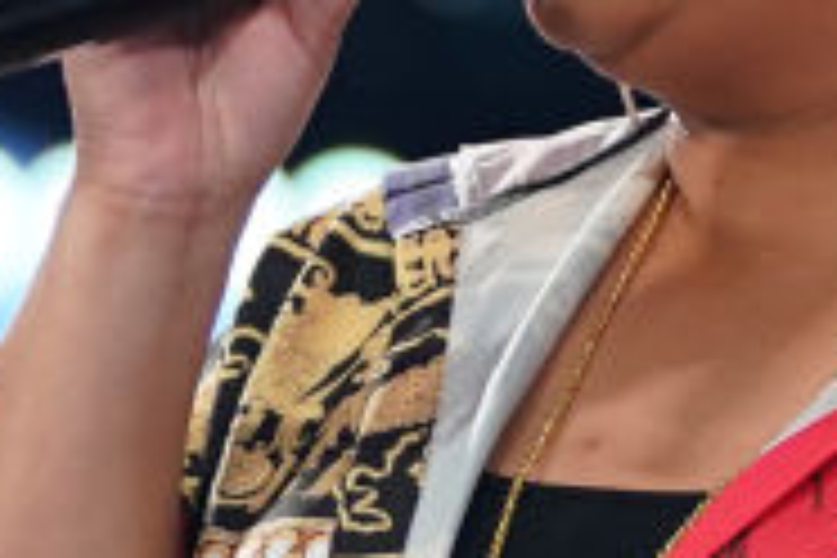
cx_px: -32
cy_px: 385
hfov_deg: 1.6
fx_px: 29572
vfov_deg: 1.1
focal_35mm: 1272
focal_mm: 154
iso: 1600
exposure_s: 1/125
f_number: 2.8
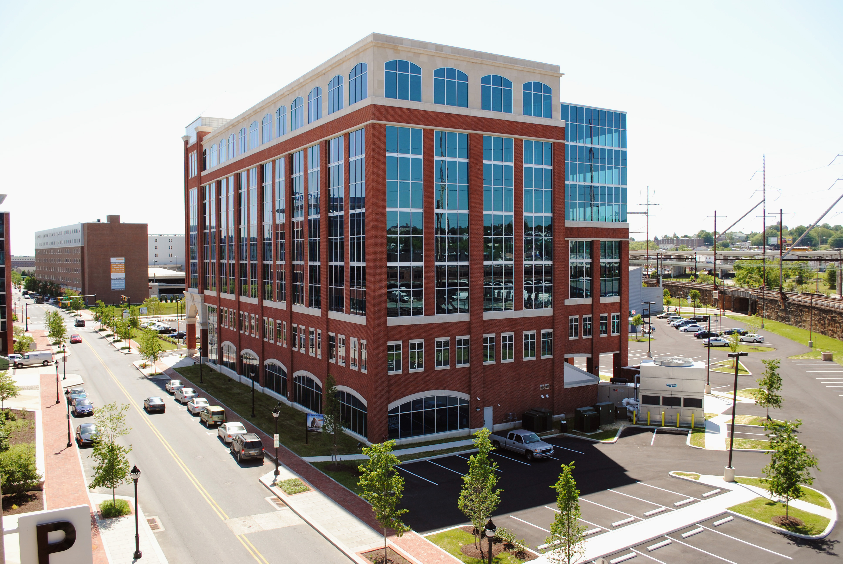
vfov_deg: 43.7
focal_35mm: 30
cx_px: 422
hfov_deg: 61.9
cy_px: 282
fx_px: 703
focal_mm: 20
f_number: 7.1
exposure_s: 1/200
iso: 100
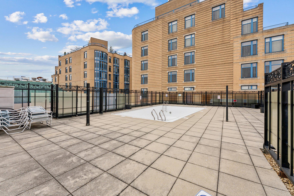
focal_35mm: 14
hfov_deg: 104.3
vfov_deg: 81.2
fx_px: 114
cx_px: 147
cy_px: 98
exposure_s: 1/320
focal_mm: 14
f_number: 8
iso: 200
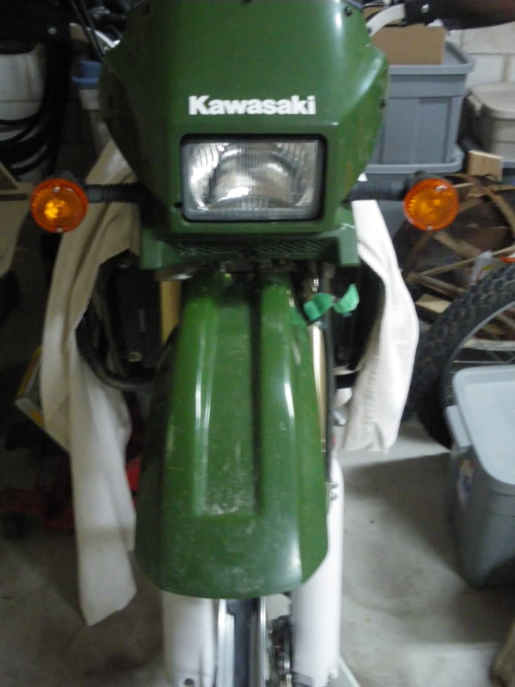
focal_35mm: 36
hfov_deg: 39.7
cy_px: 344
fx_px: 714
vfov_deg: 51.4
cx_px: 258
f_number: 3.5
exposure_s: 1/3.33
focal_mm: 6.3
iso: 800
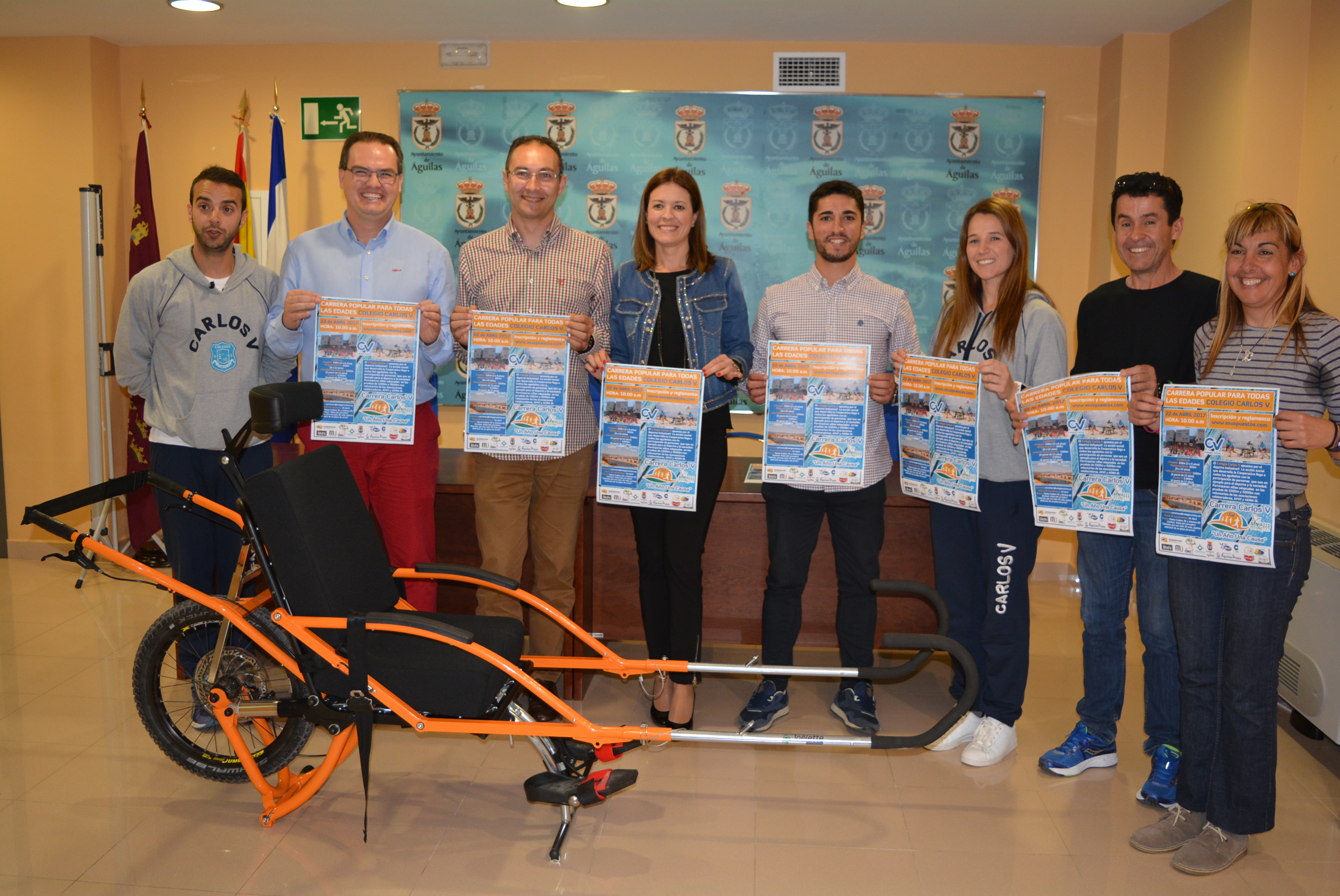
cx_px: 670
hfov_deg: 57.2
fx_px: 1229
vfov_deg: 40.0
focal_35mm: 33
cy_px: 448
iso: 720
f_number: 3.8
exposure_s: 1/60
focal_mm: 22
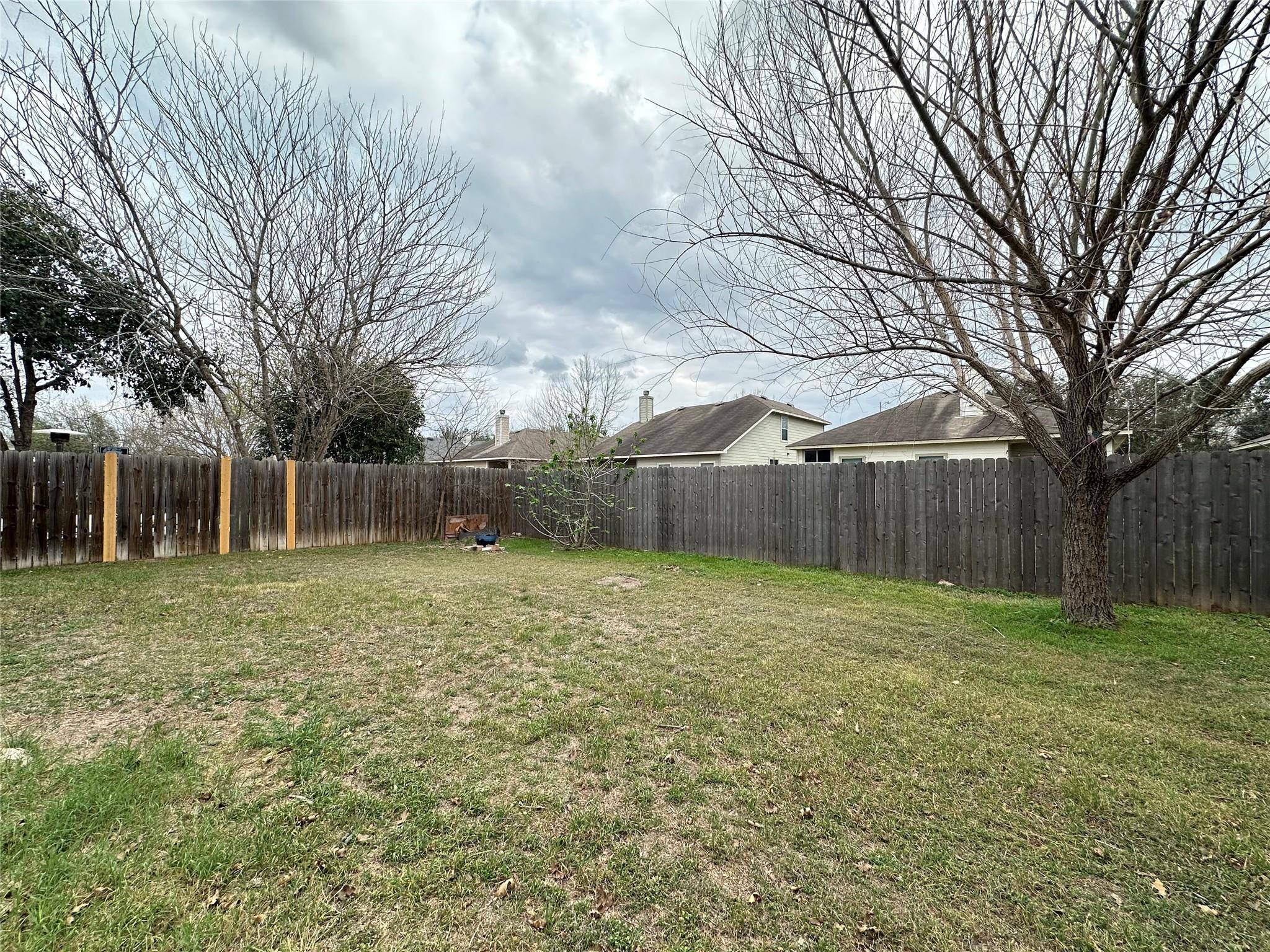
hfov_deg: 102.1
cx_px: 635
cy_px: 476
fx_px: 514
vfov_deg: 85.7
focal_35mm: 14
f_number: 2.2
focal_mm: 2.22
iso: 40
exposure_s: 1/537
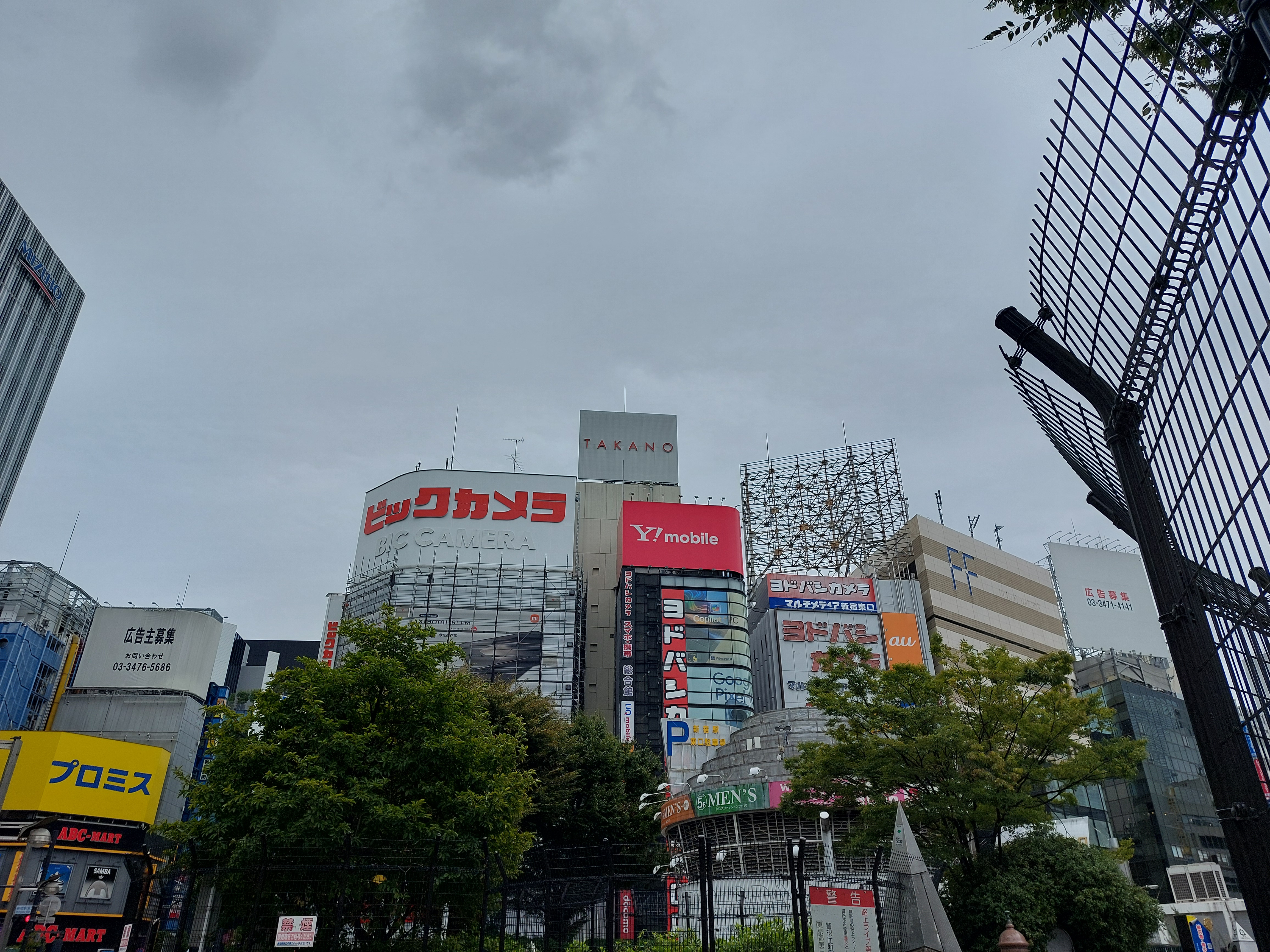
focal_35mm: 24
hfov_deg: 71.6
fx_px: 881
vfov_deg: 56.8
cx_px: 635
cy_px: 476
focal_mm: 5.23
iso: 25
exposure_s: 1/1150
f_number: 1.8
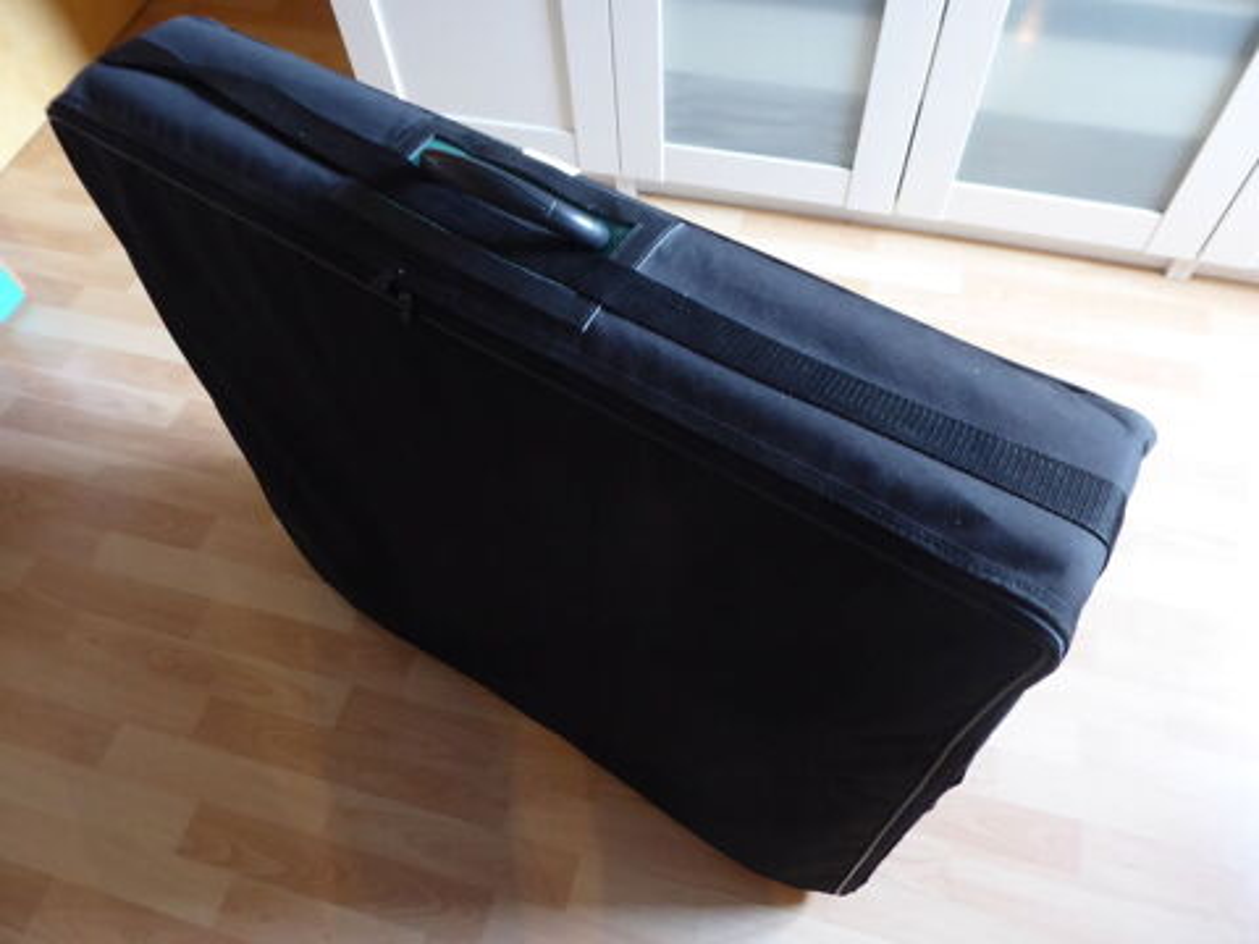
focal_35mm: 24
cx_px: 630
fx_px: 873
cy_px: 472
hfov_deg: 71.6
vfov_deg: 56.8
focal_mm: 4.3
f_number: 3.3
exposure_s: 1/6
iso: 400
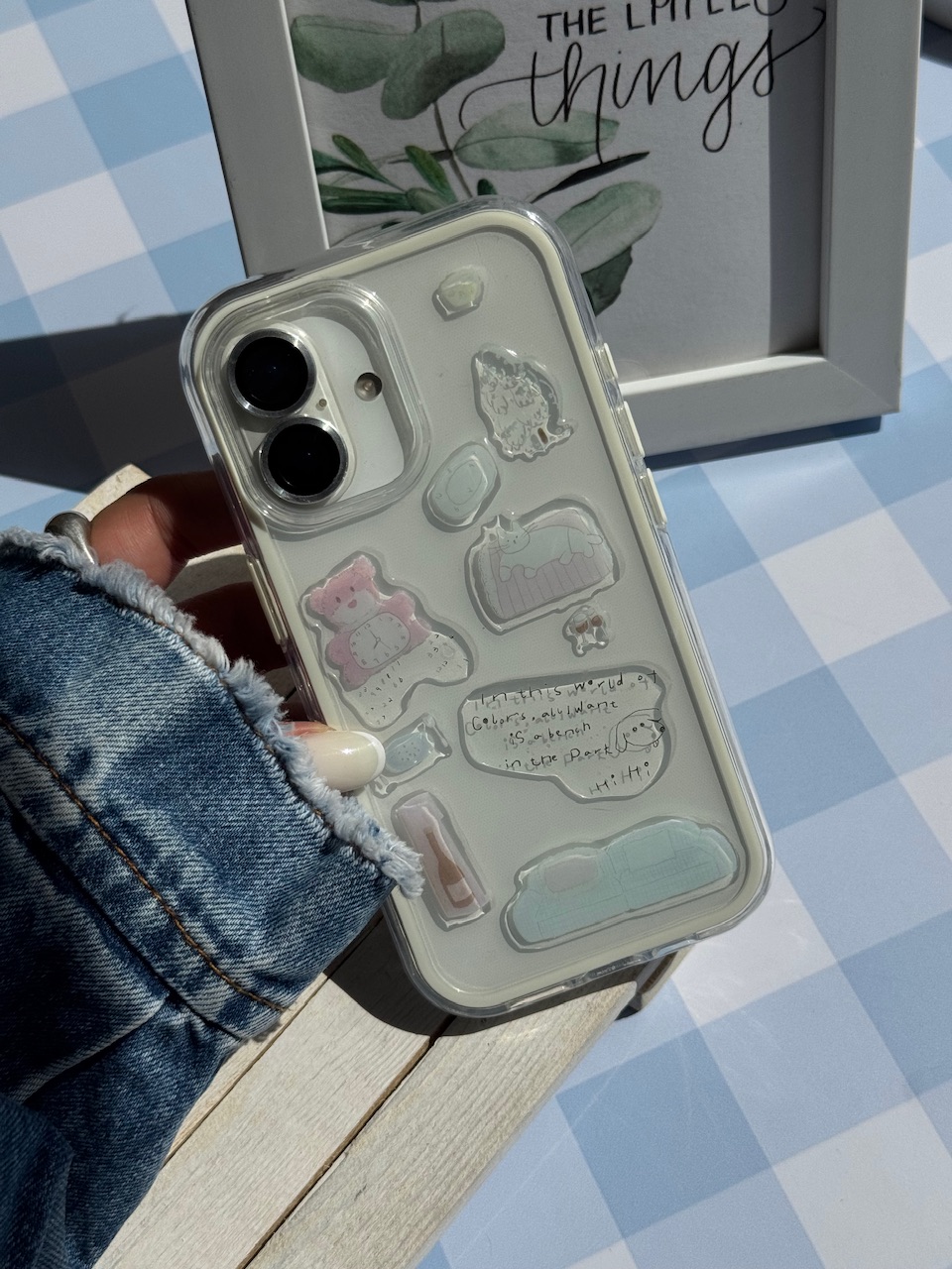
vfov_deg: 39.7
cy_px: 634
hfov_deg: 30.3
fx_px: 1760
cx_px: 476
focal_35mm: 48
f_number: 1.78
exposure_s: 1/15385
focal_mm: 6.76
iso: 64
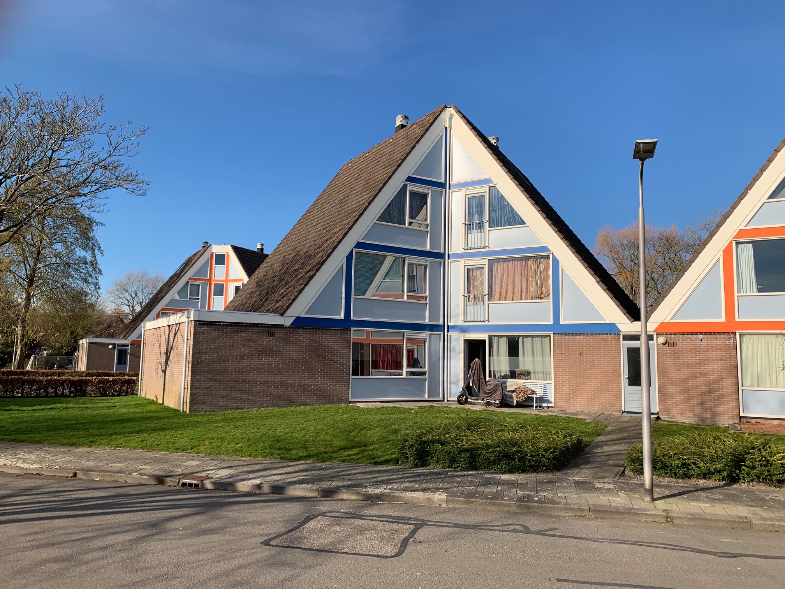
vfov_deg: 53.1
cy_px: 294
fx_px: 590
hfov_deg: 67.3
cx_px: 392
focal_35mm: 26
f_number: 1.8
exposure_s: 1/2075
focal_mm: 4.25
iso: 25
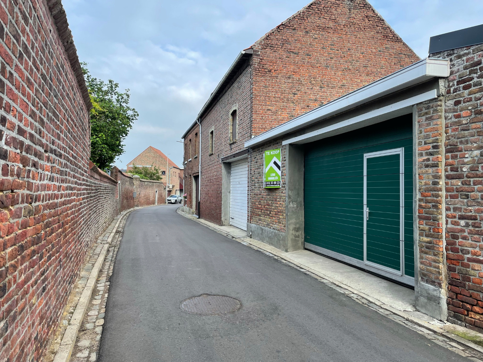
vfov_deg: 53.1
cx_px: 242
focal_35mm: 26
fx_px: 363
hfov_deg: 67.3
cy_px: 181
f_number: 1.6
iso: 32
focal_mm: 4.2
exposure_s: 1/836
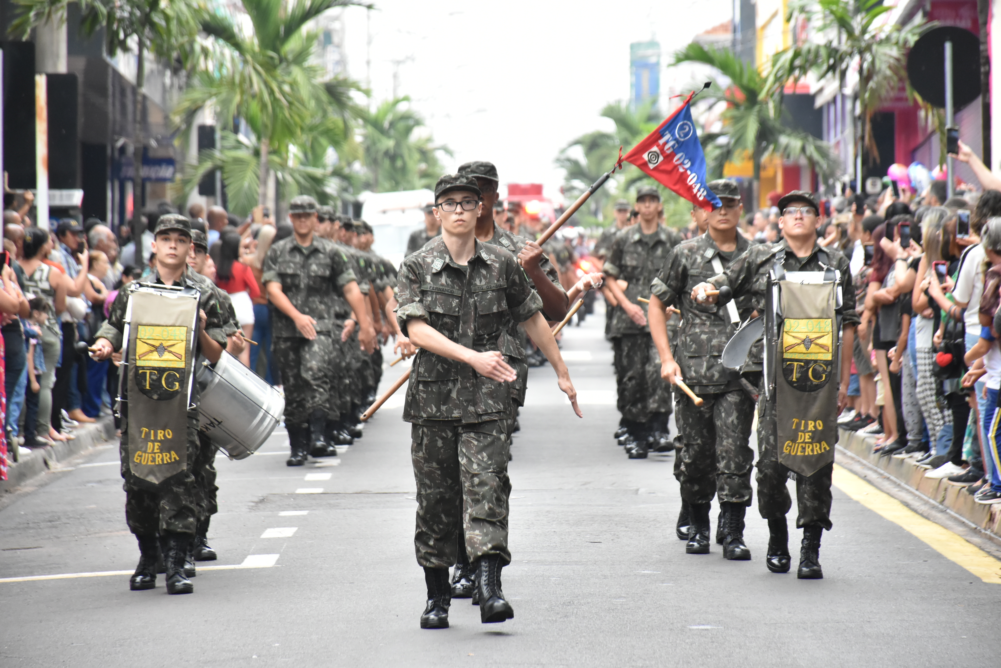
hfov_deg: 9.8
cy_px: 334
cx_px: 500
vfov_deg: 6.5
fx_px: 5840
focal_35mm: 210
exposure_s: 1/400
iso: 2000
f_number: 5.6
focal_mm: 140
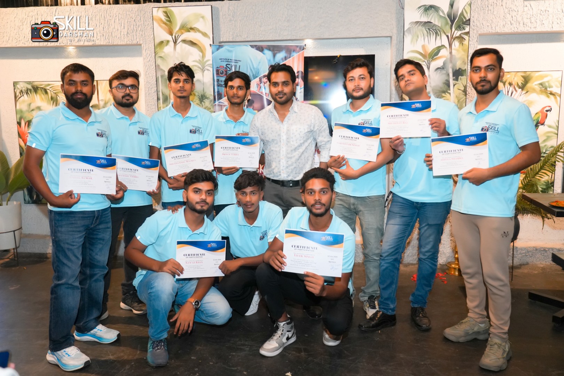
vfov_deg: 45.0
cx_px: 282
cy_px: 188
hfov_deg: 63.7
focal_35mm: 29
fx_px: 454
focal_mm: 29
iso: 2000
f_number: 4
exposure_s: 1/160
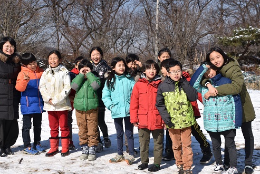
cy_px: 78
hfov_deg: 32.8
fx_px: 441
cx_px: 120
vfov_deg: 22.3
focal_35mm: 61
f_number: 10
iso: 100
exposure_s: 1/320
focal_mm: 50
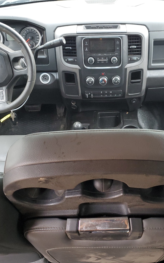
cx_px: 107
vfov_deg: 52.7
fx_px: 265
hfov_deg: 34.2
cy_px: 132
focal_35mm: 37
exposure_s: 1/60.2
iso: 103
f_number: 1.5
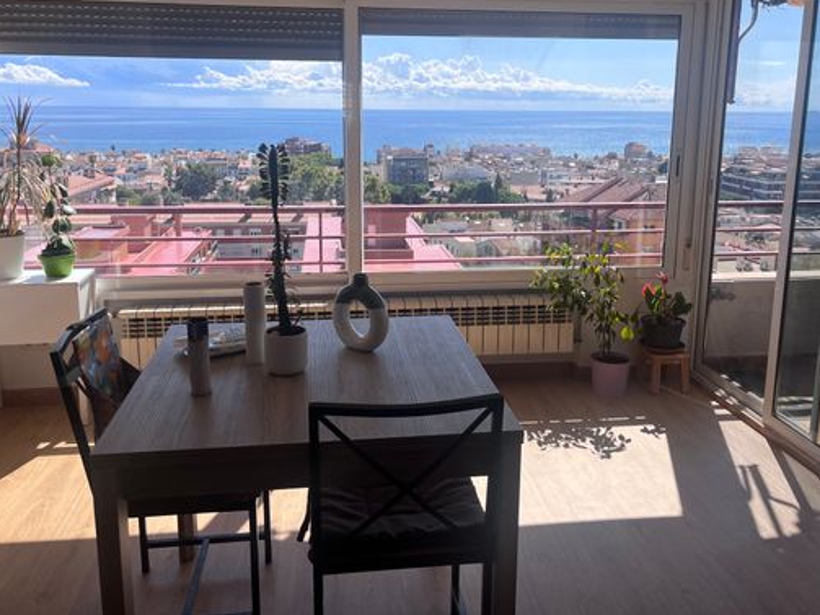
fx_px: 734
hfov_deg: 58.3
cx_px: 427
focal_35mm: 31
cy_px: 254
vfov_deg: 45.2
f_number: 1.6
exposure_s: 1/1536
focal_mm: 5.1
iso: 50
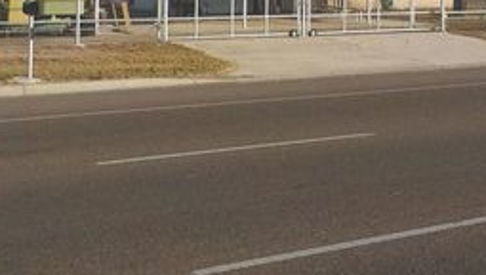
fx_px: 826
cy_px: -56
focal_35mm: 64
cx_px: 393
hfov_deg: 31.9
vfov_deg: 17.9
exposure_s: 1/1000
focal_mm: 4.1
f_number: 3.3
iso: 125
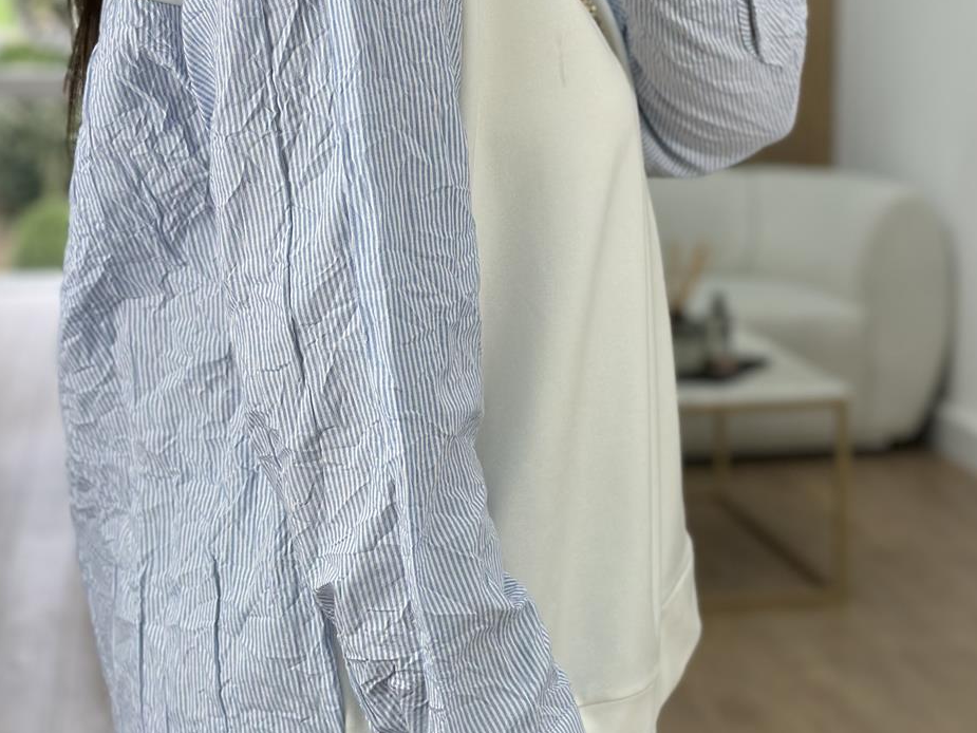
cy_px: 333
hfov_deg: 23.6
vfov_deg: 17.8
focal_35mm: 83
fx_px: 2343
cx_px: 459
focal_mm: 6.86
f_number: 1.78
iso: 80
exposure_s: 1/204
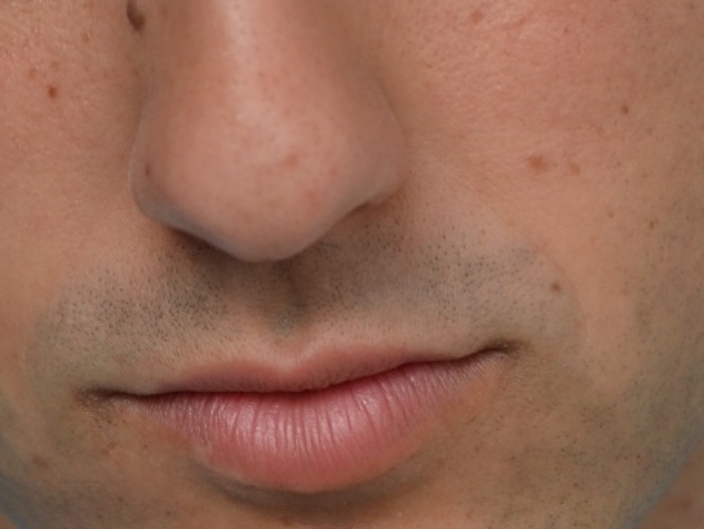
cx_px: 276
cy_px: 318
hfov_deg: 7.3
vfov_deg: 5.5
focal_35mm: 272
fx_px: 5525
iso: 125
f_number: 2.5
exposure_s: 1/160
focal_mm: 35
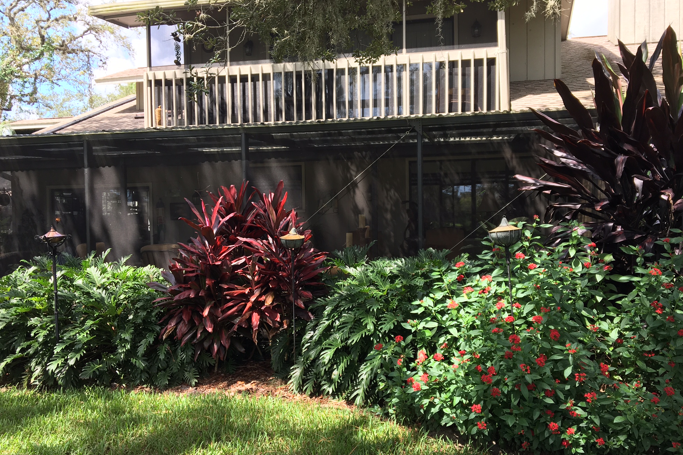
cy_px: 241
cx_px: 346
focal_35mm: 31
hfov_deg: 60.3
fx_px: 588
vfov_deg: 42.3
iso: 25
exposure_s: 1/225
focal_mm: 4.15
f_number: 2.2
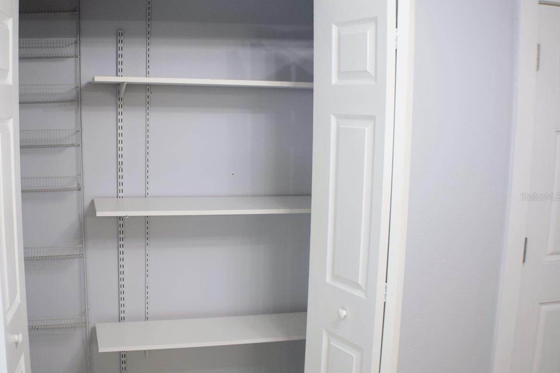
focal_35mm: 51
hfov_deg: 38.7
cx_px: 184
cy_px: 197
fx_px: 788
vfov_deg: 26.6
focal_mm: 25
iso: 400
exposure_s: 1/80
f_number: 4.5
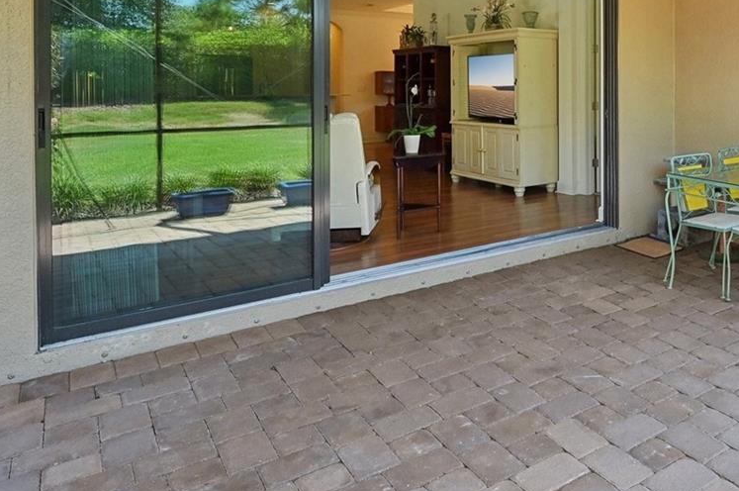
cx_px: 614
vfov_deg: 41.3
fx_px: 615
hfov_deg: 56.4
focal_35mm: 30
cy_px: 88
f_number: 8
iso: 400
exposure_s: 1/100
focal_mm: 14
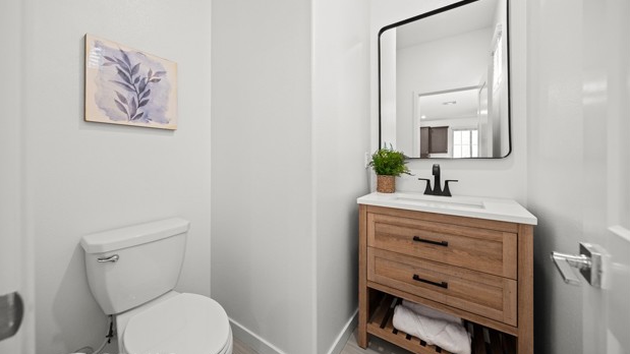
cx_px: 307
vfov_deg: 78.2
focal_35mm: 13
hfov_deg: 110.8
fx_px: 217
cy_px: 160
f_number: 4.5
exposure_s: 1/60
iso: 500
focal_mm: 12
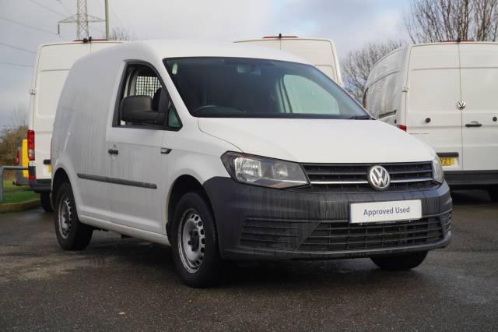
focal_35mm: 60
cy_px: 166
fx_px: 830
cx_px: 249
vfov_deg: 22.6
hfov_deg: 33.4
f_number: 6.7
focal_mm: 40
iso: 100
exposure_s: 1/90
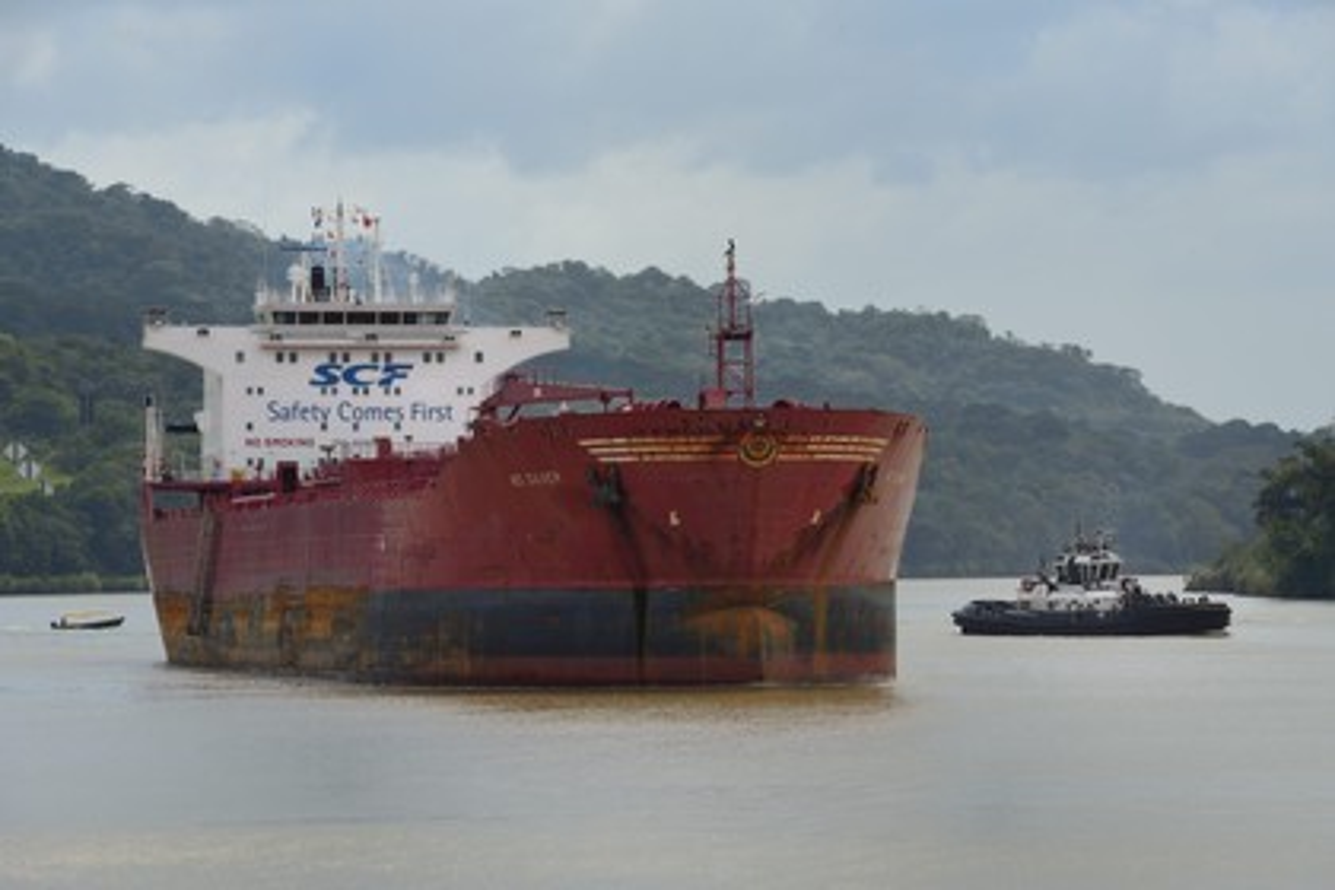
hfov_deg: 11.1
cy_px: 445
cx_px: 668
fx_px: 6860
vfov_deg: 7.4
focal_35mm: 185
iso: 200
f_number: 13
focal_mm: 185
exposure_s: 1/250
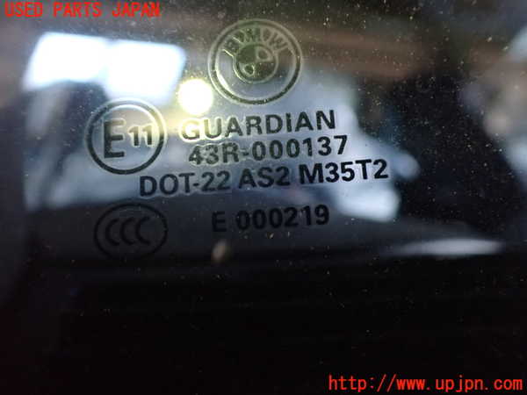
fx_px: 457
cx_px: 264
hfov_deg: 60.0
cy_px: 198
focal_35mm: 30
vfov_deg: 46.8
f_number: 2.3
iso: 1600
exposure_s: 1/30
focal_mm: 5.4
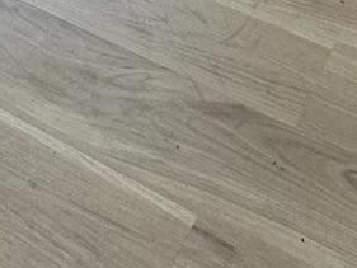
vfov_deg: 9.3
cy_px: -664
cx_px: 9
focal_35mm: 102
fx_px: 1052
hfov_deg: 18.8
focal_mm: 2.22
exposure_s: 1/120
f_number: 2.2
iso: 100
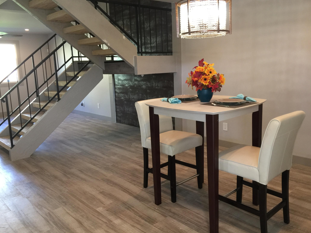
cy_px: 114
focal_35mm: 30
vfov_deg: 46.8
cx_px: 158
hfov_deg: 60.0
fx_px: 270
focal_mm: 4.15
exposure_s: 1/15
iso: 64
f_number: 2.2
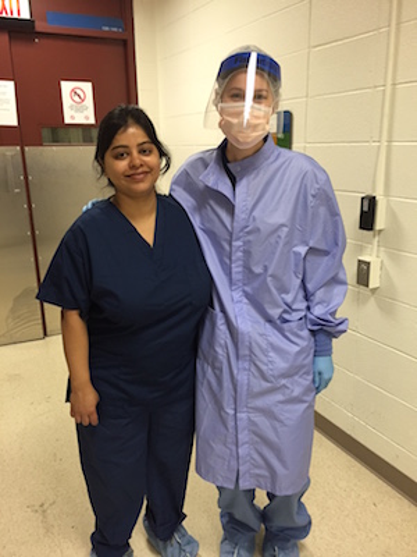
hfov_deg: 48.2
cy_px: 278
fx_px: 466
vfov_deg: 61.7
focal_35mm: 29
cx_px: 208
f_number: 2.2
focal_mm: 4.15
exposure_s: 1/30
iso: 125
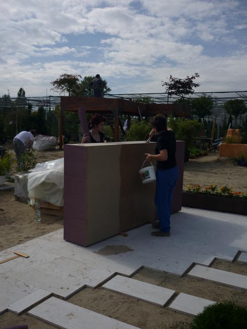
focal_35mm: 33
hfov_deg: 42.9
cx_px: 124
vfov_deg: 55.4
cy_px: 164
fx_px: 314
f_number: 8
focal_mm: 5.5
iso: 80
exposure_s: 1/500
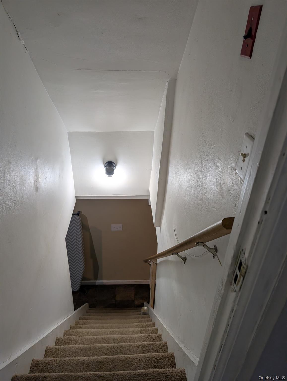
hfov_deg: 56.9
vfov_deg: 71.5
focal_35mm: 24
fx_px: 265
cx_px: 144
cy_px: 190
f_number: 1.68
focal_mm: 6.9
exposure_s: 1/40
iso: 44
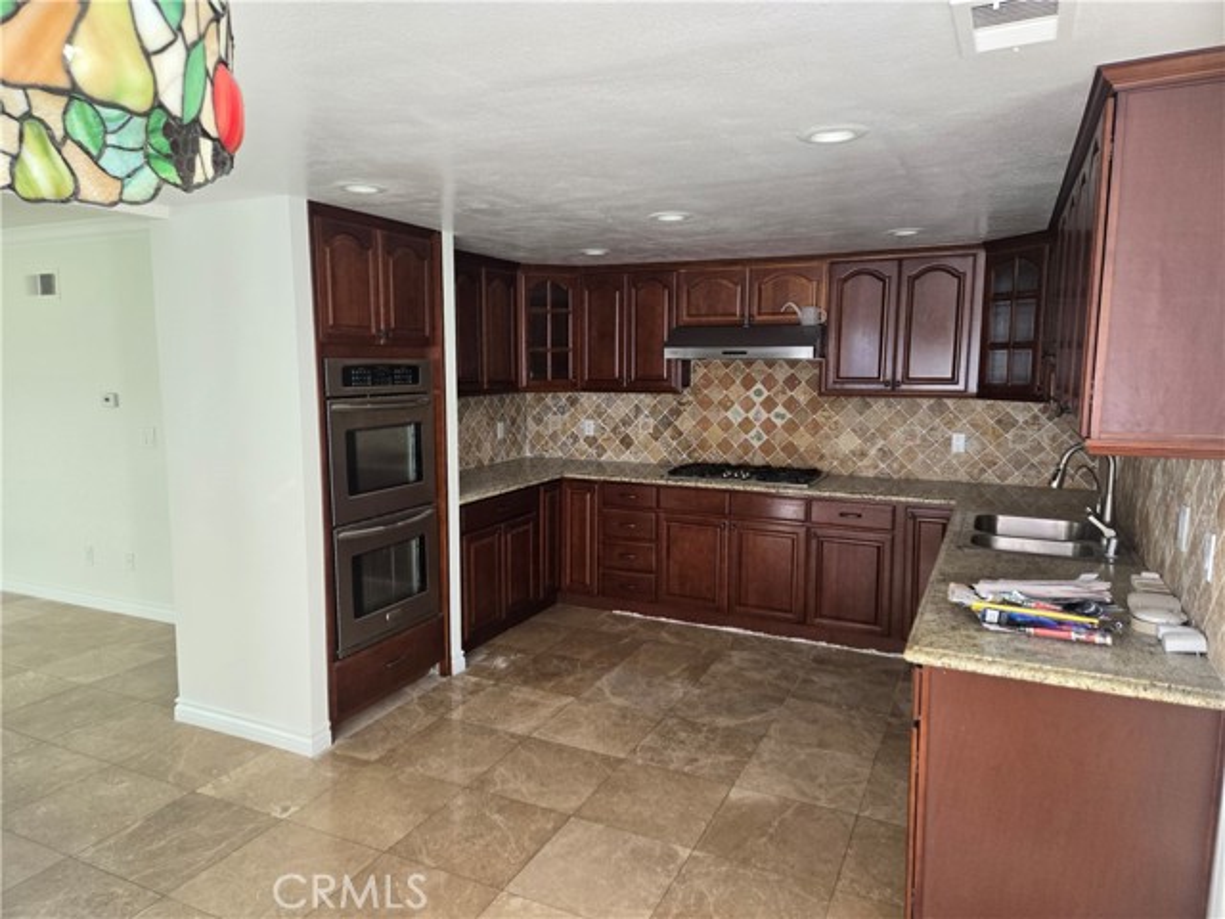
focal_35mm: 23
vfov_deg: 58.9
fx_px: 814
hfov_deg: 73.9
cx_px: 612
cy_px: 460
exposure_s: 1/120
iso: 200
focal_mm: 5.4
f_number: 1.8
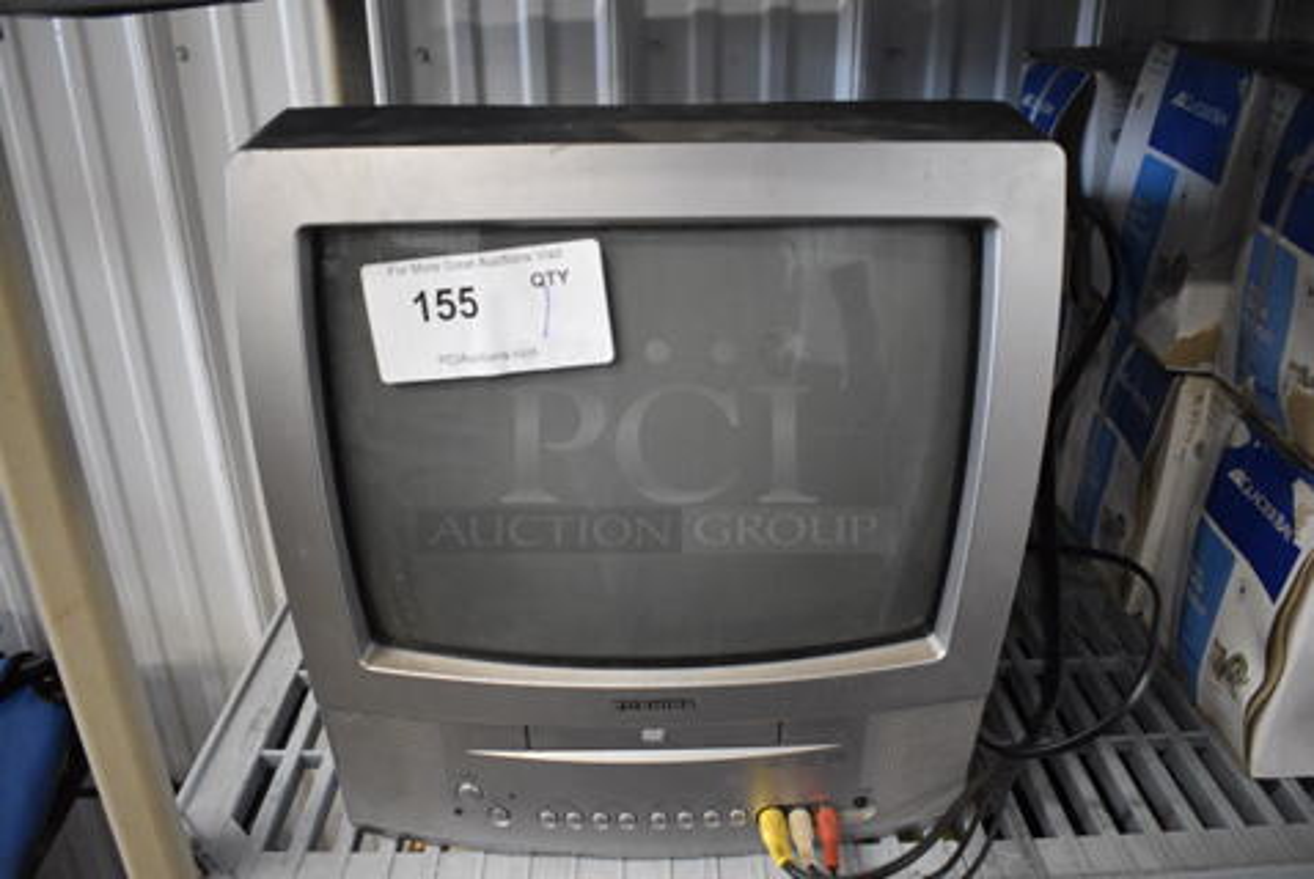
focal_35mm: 27
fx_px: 987
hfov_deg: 67.3
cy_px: 440
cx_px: 657
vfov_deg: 48.1
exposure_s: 1/125
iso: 2500
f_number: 3.5
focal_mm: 18
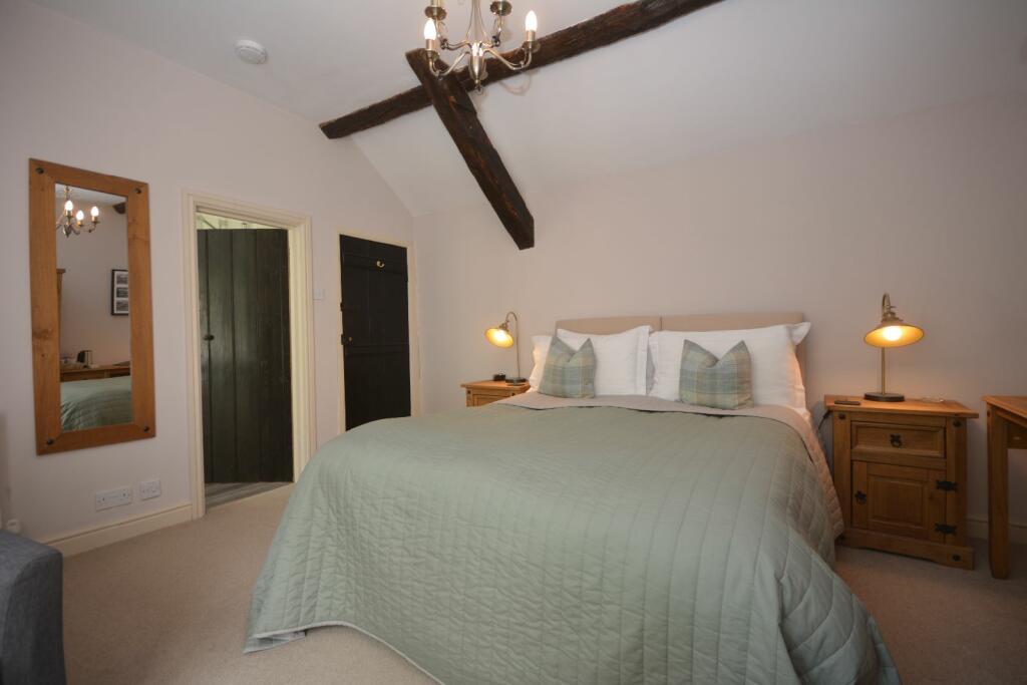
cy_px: 342
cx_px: 514
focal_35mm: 15
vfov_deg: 77.3
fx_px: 428
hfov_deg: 100.4
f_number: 4
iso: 320
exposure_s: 1/60
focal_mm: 10
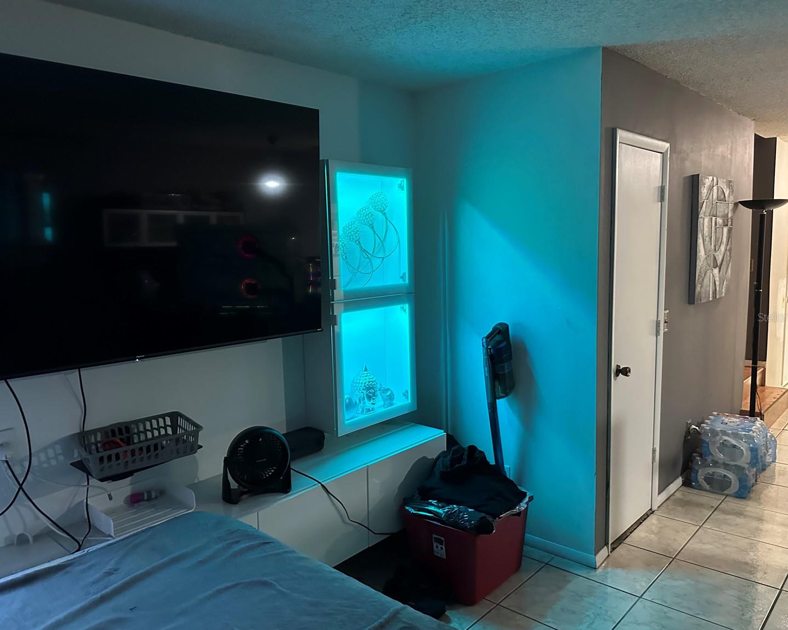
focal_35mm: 26
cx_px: 372
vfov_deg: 54.9
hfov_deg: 66.0
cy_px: 317
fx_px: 606
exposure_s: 1/40
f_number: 1.78
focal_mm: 6.86
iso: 1000
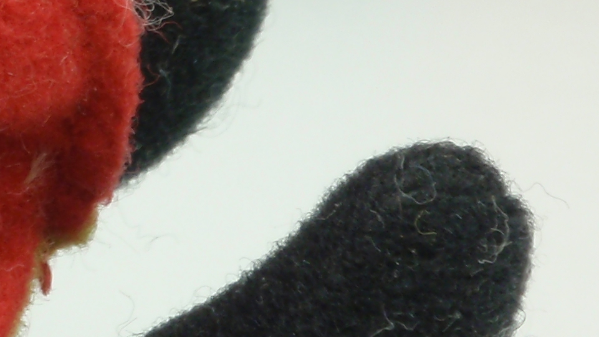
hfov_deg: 4.7
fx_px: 7289
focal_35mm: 459
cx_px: -202
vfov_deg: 2.6
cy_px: -204
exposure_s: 1/20
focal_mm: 18.2
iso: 64
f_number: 5.1
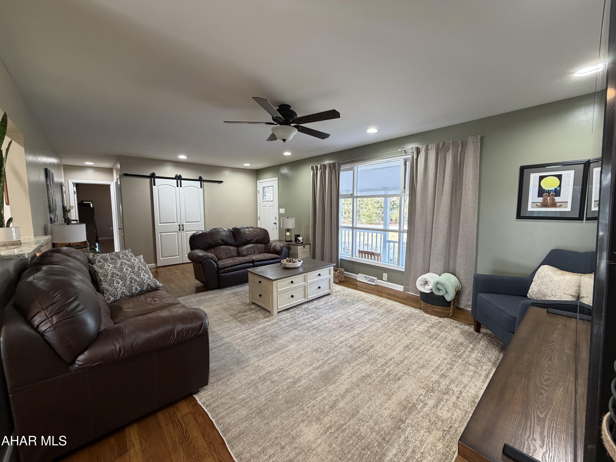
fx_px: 249
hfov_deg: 102.1
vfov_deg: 85.7
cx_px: 308
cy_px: 231
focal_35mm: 14
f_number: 2.2
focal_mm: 2.22
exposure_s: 1/60
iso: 250
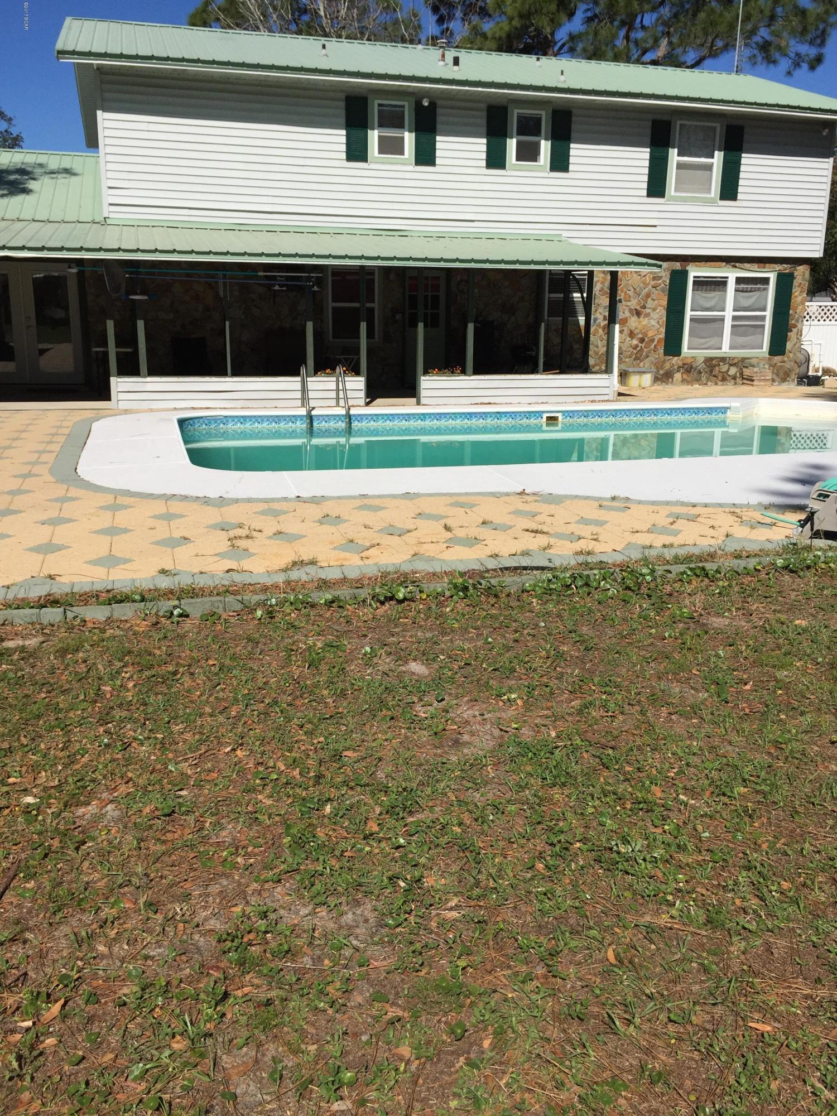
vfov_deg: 61.7
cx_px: 418
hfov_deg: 48.2
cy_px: 558
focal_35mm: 29
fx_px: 935
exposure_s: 1/4950
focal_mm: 4.15
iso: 32
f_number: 2.2
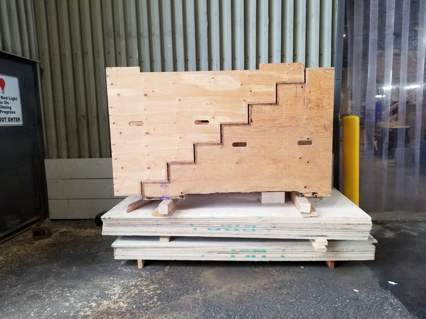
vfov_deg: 53.1
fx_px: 320
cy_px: 160
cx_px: 213
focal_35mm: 26
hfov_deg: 67.3
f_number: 1.7
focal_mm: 4.25
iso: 200
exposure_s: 1/60
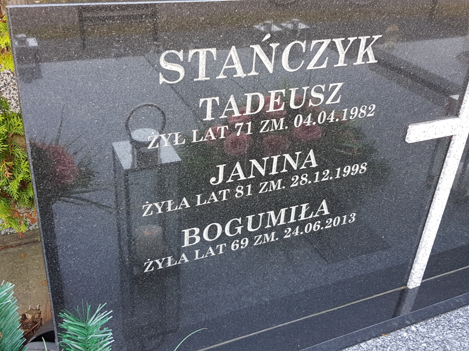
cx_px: 234
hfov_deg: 67.3
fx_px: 352
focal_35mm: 26
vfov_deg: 53.1
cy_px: 176
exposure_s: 1/50
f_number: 1.7
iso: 64
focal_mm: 4.2
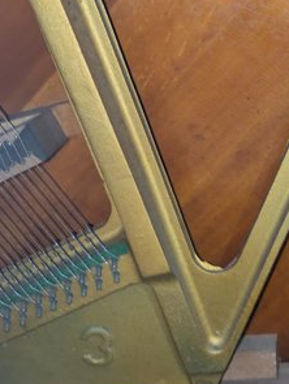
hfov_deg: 22.4
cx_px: 339
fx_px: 678
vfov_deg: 30.2
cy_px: 35
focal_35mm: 61
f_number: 1.89
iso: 355
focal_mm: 5.43
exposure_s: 1/40
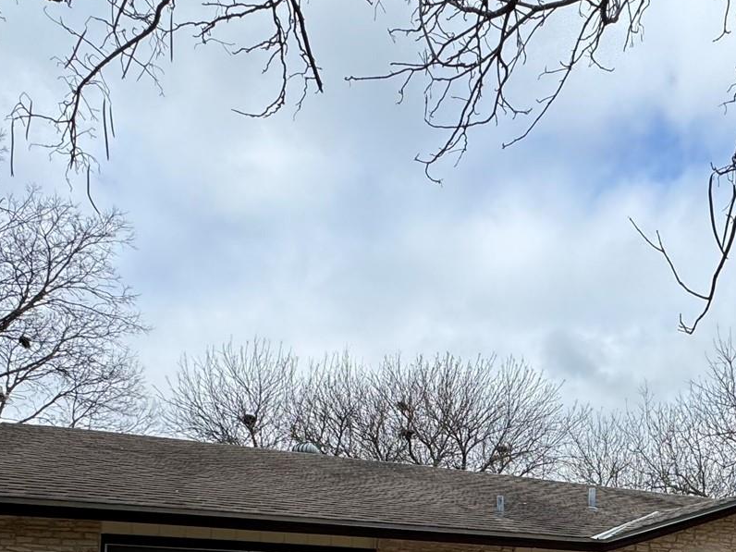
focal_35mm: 36
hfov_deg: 48.9
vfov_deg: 34.3
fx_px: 765
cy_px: 607
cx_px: 571
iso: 40
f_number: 2.2
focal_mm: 2.22
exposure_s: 1/968
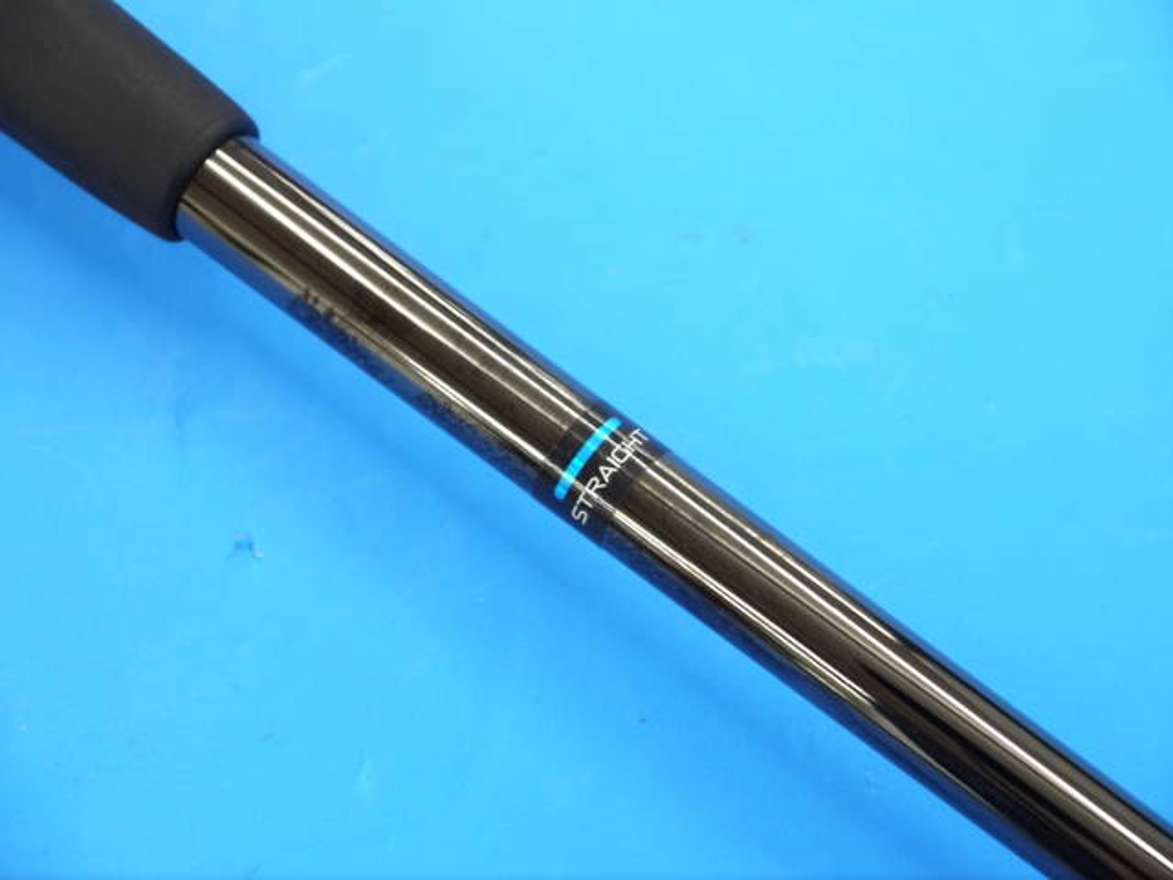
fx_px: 2846
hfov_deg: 23.3
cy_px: 440
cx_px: 586
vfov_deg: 17.6
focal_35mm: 84
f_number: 5.6
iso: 800
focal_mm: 42
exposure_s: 1/80
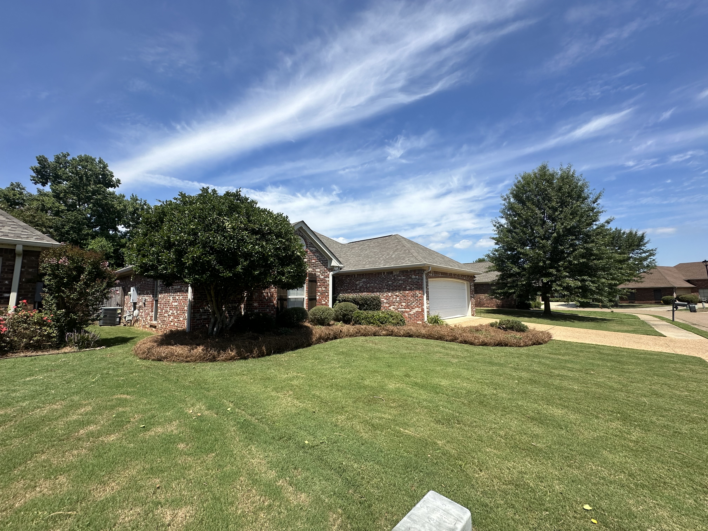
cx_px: 354
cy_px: 266
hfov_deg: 102.1
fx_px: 286
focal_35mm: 14
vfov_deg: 85.7
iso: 50
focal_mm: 2.22
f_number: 2.2
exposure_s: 1/2092
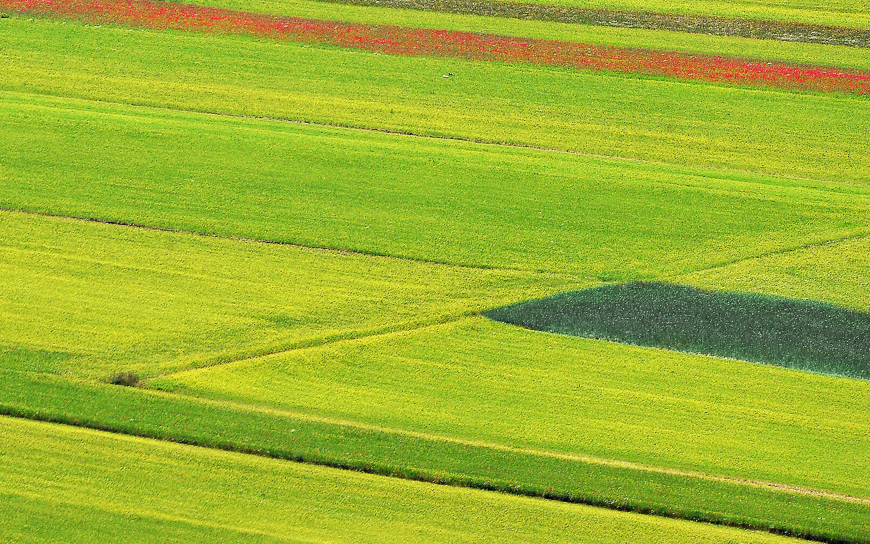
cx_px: 272
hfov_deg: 8.8
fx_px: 5638
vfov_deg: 5.5
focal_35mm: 238
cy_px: 140
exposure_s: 1/640
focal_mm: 105
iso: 200
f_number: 10
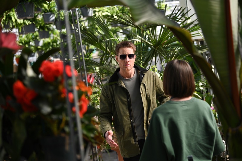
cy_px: 80
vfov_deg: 19.4
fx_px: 470
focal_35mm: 70
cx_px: 121
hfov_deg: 28.9
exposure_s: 1/1250
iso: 400
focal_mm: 70
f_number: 2.8
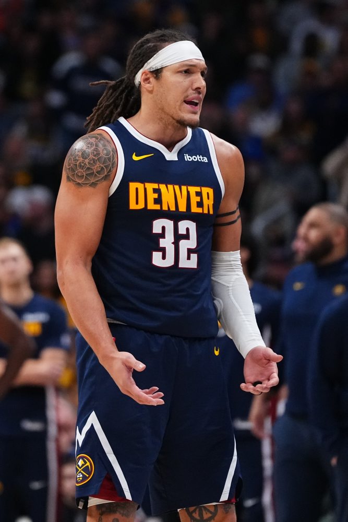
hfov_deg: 7.1
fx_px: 2812
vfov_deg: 10.6
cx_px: 174
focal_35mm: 194
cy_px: 261
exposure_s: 1/2000
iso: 4000
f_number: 2.8
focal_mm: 194
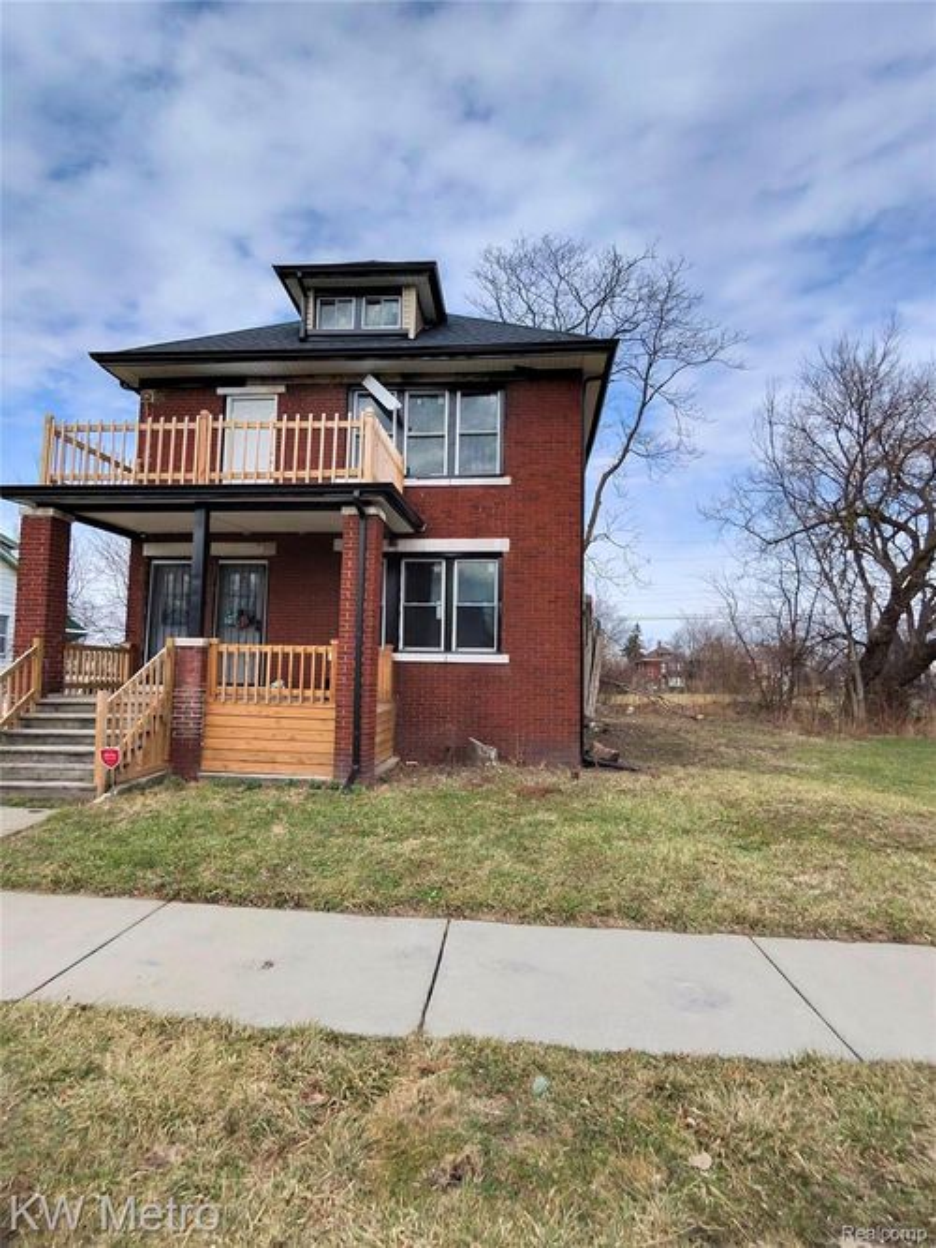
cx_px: 468
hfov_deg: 89.9
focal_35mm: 13
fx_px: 469
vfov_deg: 106.2
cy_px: 624
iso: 54
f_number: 2.2
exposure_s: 1/833
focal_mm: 2.24
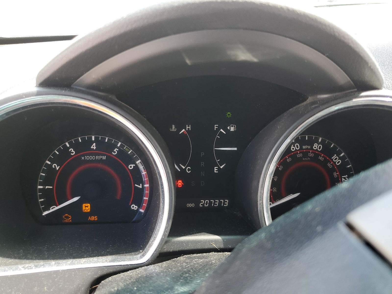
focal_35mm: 26
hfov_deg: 67.3
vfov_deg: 53.1
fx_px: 294
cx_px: 196
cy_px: 147
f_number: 1.5
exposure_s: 1/101
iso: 50
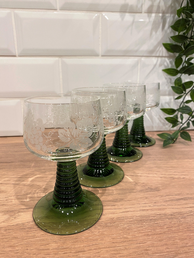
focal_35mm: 26
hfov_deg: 53.1
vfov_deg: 67.3
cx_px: 97
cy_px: 129
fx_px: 194
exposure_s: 1/50
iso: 100
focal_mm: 4.25
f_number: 1.8
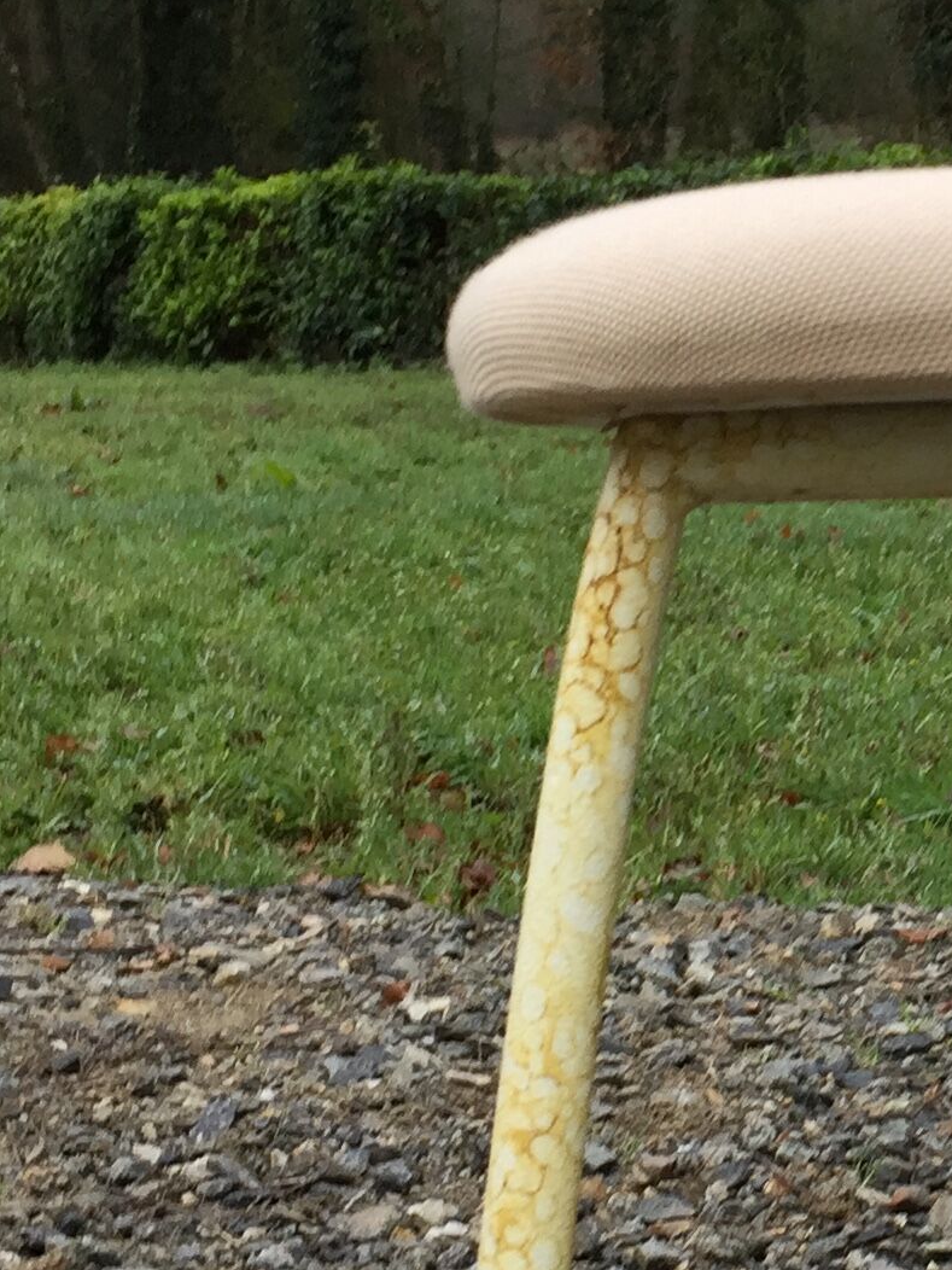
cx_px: 1223
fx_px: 3300
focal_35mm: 90
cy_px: 557
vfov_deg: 21.8
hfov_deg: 15.6
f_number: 2.2
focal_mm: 4.15
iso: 40
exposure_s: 1/50
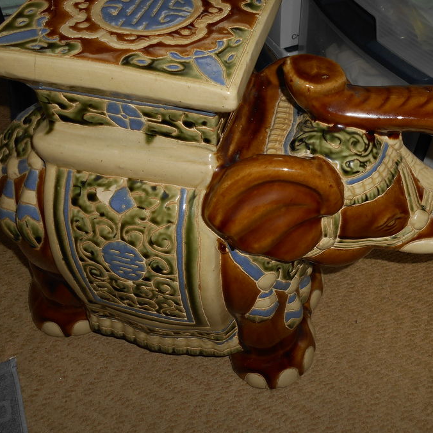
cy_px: 209
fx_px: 481
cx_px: 250
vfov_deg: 48.4
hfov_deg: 48.3
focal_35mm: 34
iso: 80
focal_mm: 4.6
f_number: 3.2
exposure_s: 1/25
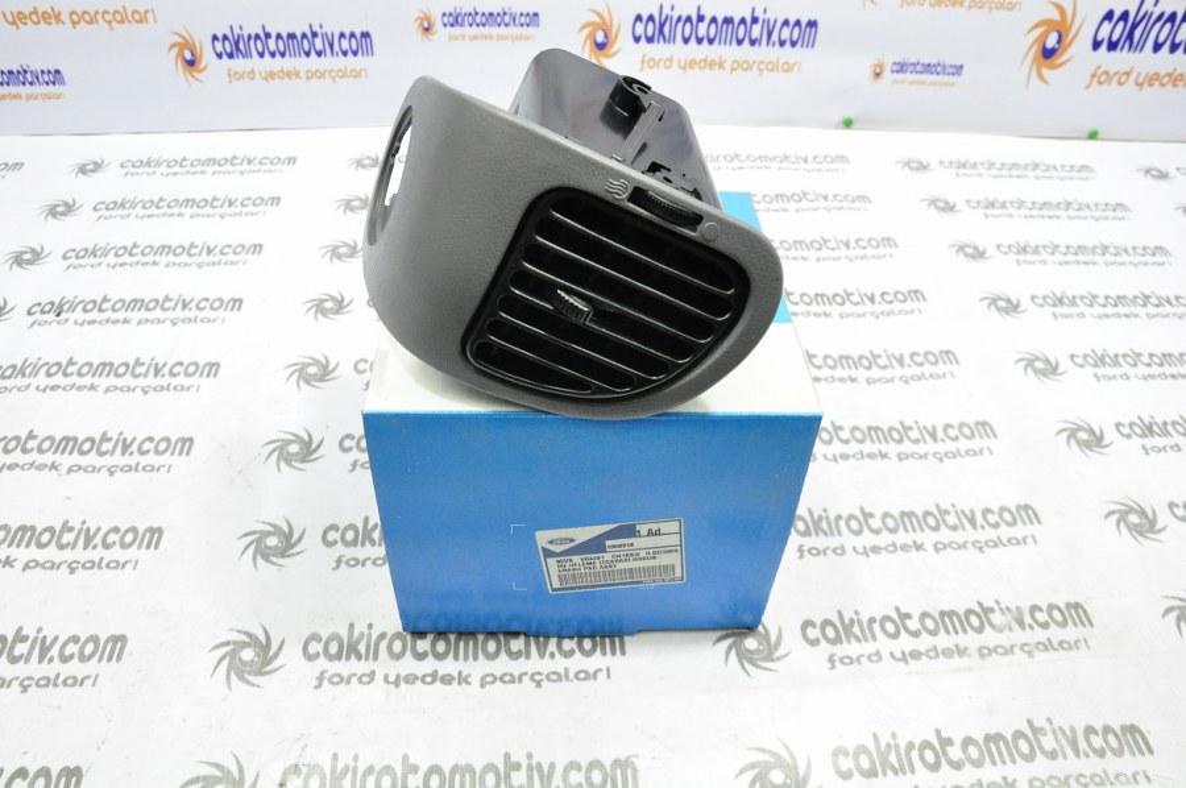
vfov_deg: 47.8
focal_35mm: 27
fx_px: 889
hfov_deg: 67.4
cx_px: 593
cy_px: 394
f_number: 7.1
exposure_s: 1/100
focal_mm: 18
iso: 3200
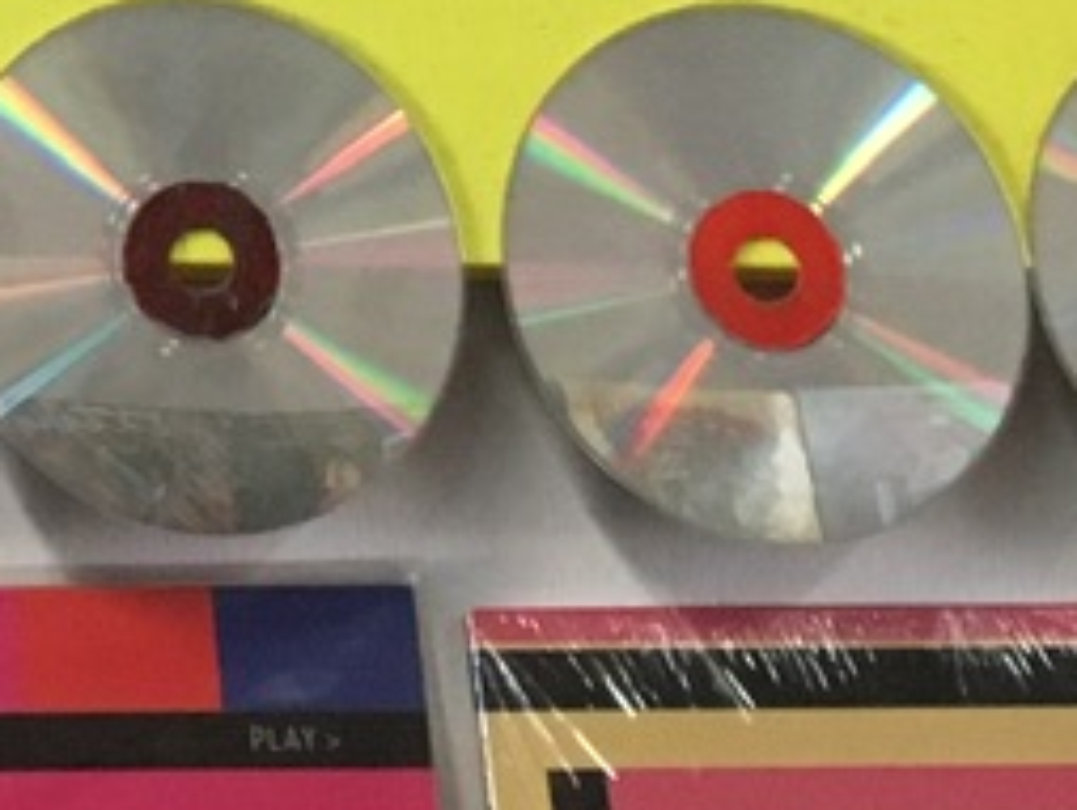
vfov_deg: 9.4
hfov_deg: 12.8
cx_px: -543
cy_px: -886
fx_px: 4547
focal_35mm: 146
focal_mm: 4.15
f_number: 2.2
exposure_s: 1/30
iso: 160
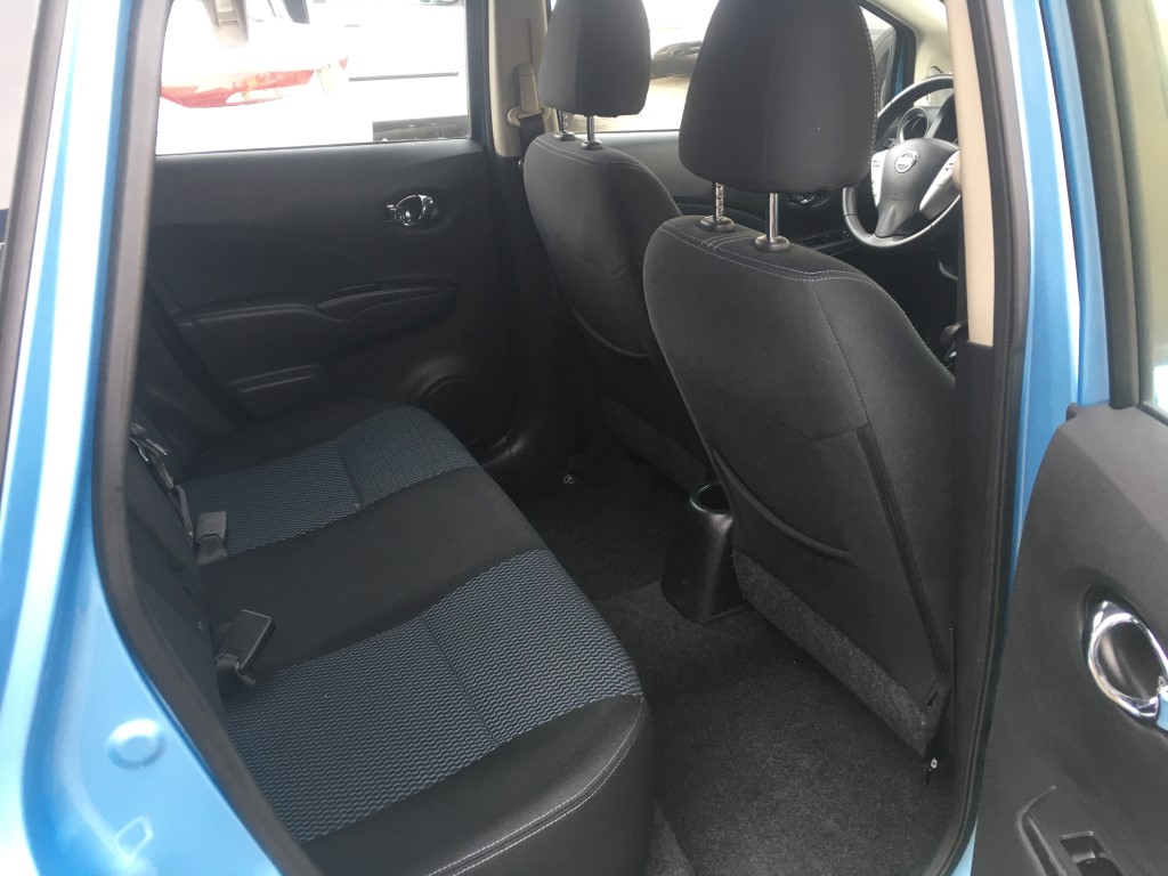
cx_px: 584
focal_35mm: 29
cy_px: 438
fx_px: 979
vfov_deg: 48.2
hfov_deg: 61.7
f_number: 2.2
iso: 25
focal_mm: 4.15
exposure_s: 1/40
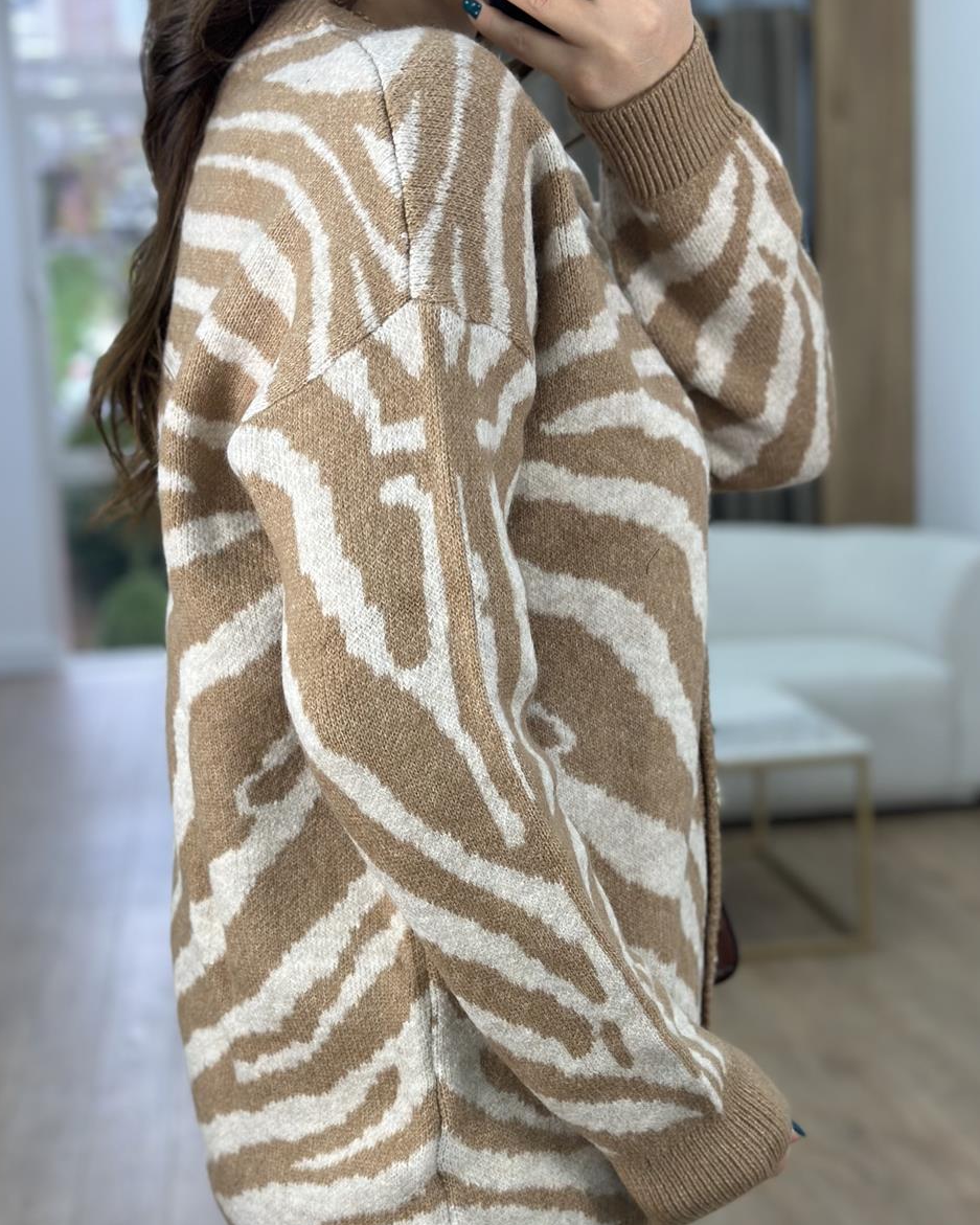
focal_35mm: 64
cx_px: 550
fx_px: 2320
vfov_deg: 29.5
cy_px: 751
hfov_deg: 23.8
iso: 64
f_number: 1.78
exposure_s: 1/100
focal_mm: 6.86
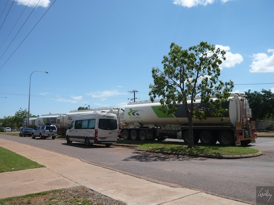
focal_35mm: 30
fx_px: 237
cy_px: 102
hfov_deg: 60.0
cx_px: 137
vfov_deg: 46.8
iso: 100
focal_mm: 4.9
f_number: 8
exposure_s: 1/250
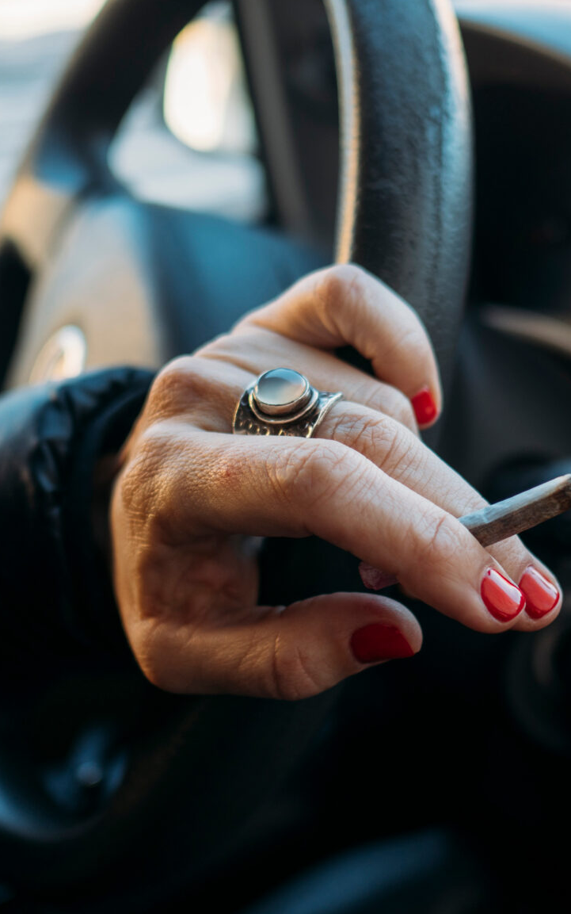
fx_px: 1220
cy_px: 455
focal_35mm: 49
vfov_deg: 41.0
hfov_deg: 26.2
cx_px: 370
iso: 200
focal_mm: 17
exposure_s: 1/250
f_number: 1.8
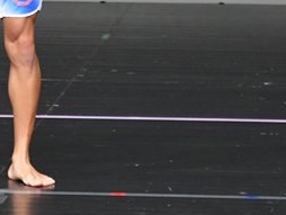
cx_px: -22
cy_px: -60
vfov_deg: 1.5
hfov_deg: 2.0
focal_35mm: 1011
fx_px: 8361
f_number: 5.6
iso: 4000
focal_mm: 230
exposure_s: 1/400
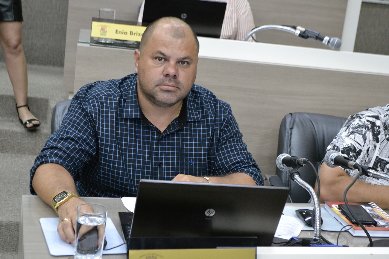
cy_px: 130
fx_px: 681
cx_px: 194
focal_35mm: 63
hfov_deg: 31.9
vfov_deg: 21.6
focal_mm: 42
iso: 3200
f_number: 5.3
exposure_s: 1/50
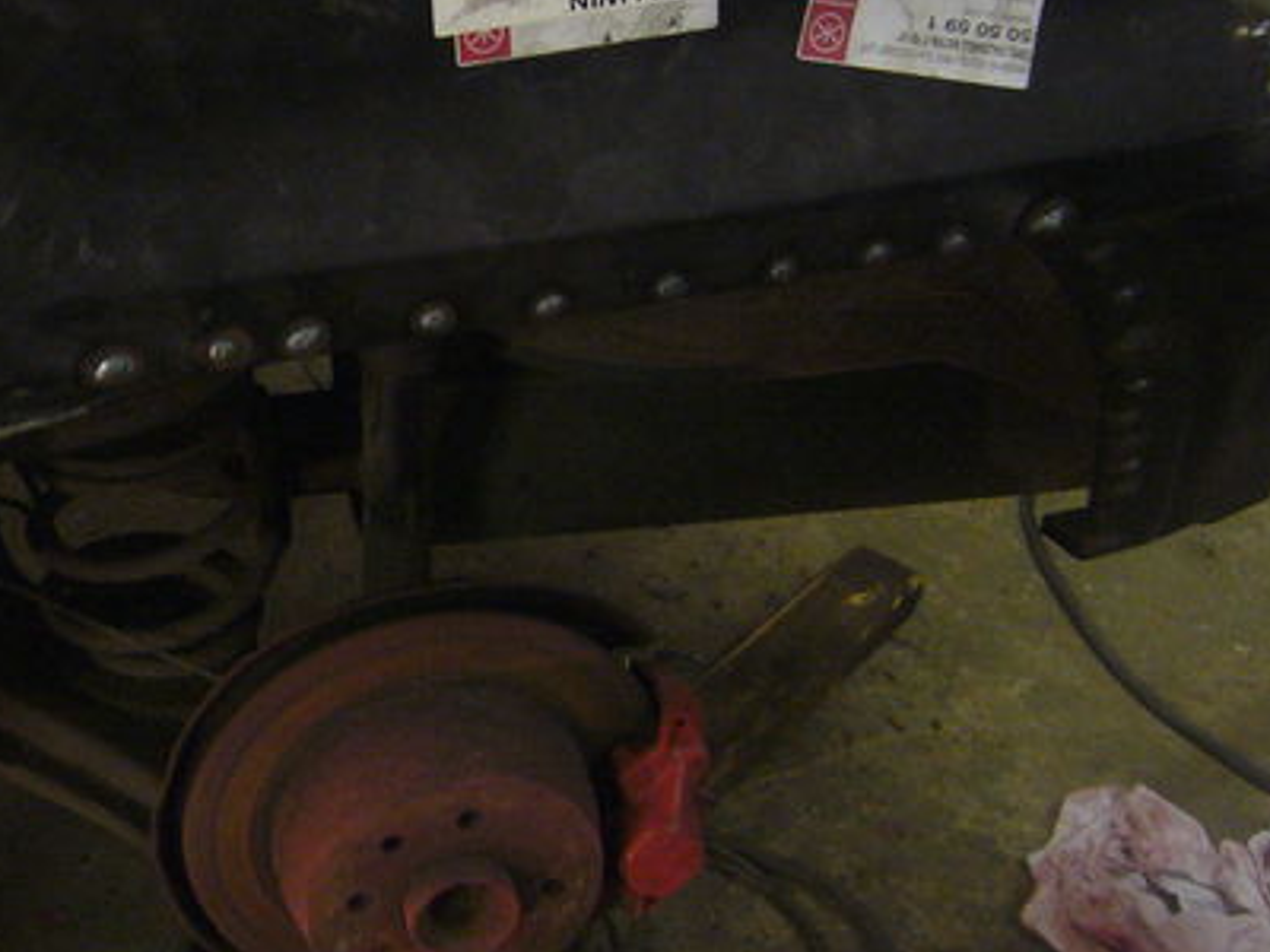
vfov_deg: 26.0
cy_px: 346
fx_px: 2055
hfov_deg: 34.1
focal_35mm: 56
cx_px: 435
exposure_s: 1/8
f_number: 2.8
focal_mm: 5.8
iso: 200
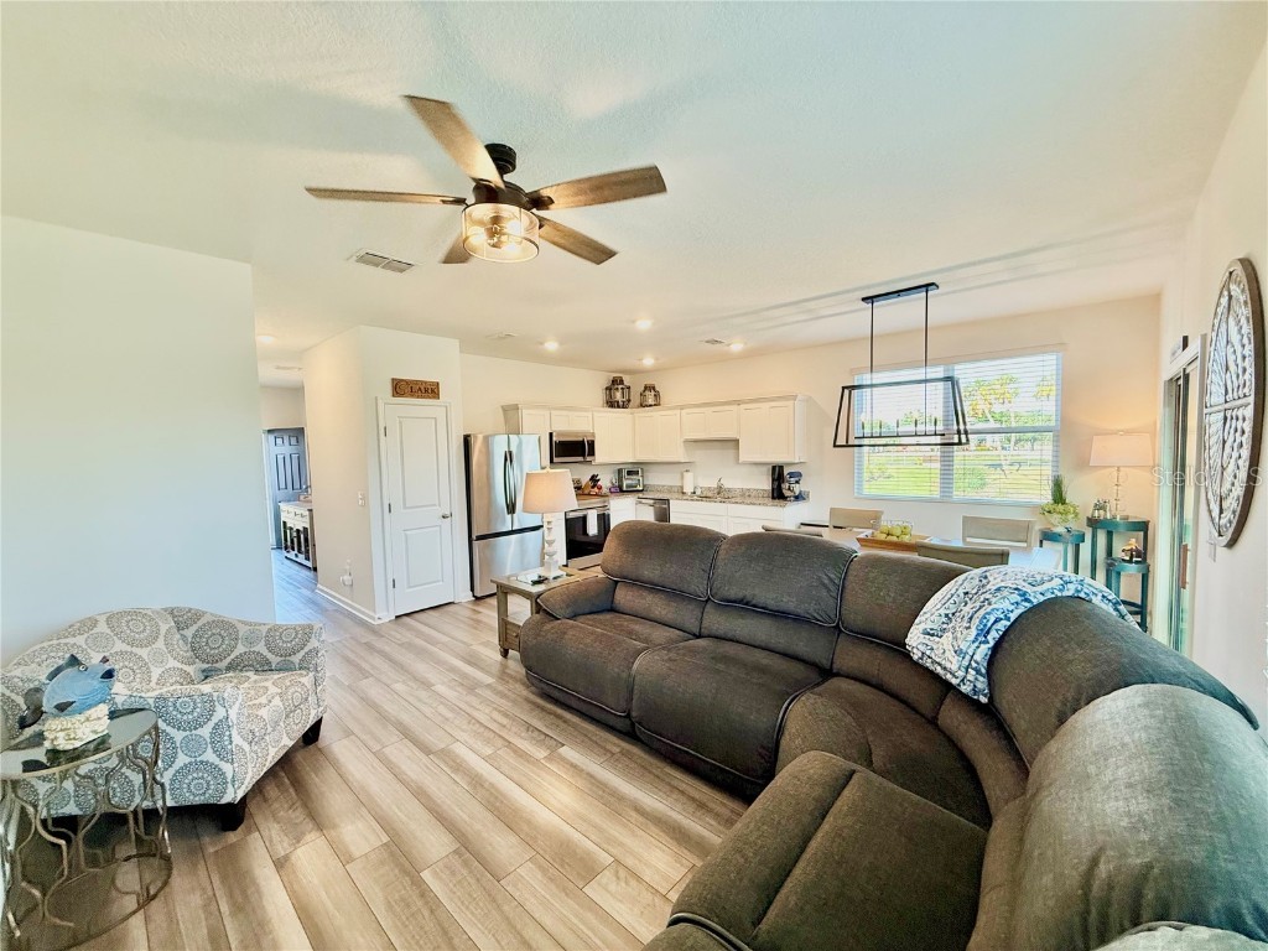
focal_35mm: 14
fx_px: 513
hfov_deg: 102.1
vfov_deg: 85.7
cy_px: 476
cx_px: 634
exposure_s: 1/120
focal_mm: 2.22
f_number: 2.2
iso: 200
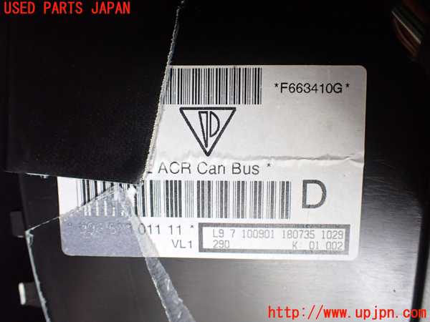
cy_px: 161
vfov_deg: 46.8
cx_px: 215
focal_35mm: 30
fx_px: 373
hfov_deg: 60.0
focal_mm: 5.4
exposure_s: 1/125
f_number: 2.3
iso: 640
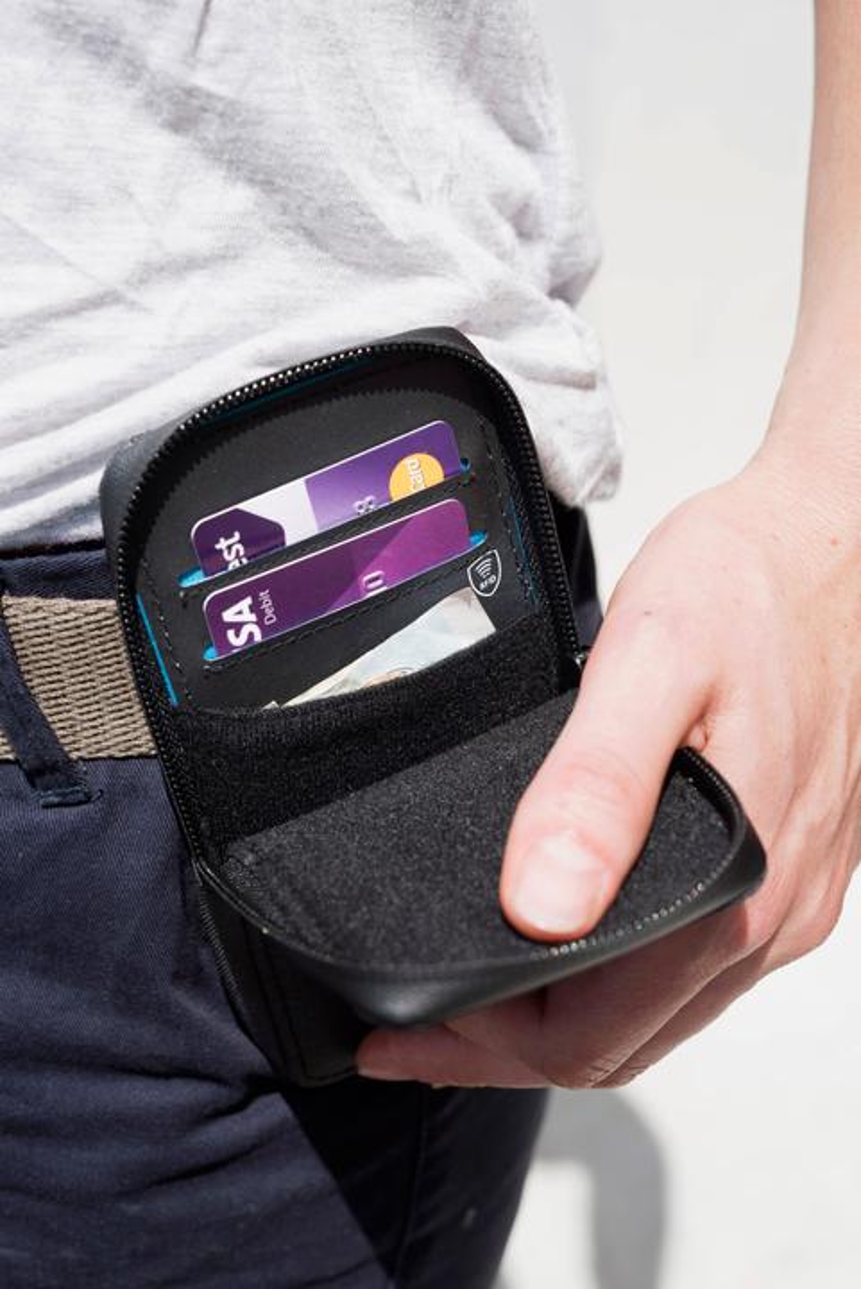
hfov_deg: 27.0
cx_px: 430
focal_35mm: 50
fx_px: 1791
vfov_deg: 39.6
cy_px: 644
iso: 100
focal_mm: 50
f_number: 6.3
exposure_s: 1/250
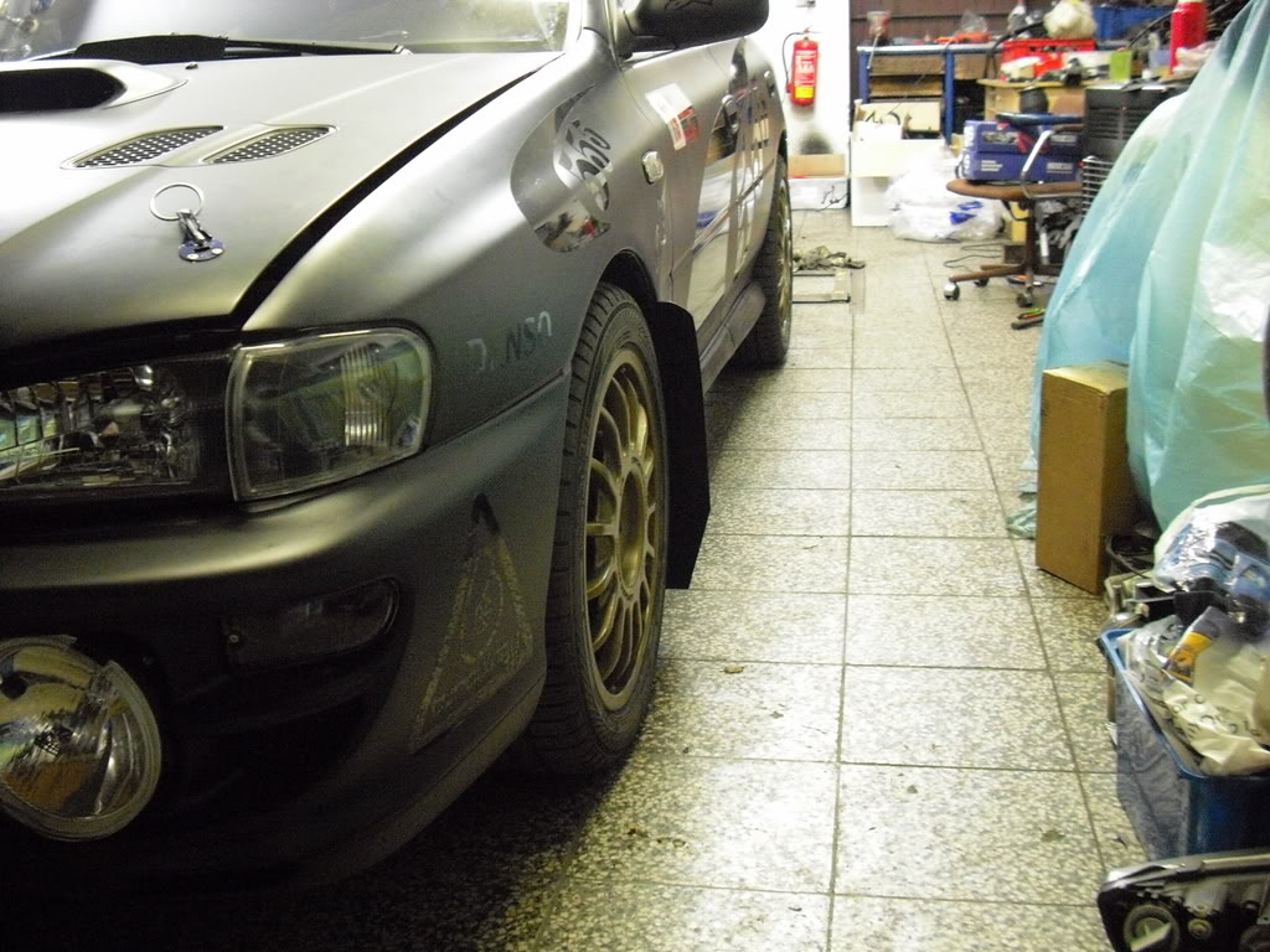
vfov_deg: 37.7
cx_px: 635
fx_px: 1394
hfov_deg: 49.0
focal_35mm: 38
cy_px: 476
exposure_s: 1/15
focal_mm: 6.2
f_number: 2.8
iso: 800
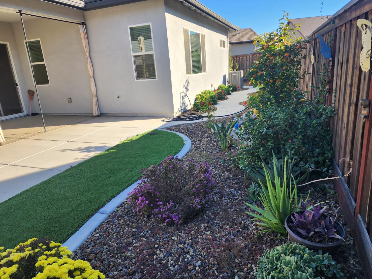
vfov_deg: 58.9
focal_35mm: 23
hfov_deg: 73.9
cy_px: 140
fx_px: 247
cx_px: 186
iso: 12
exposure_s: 1/301
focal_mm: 6.4
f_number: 1.8
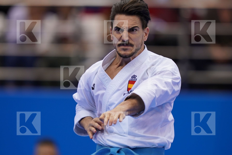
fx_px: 3866
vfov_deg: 2.3
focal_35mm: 600
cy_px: 78
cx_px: 116
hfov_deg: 3.4
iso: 500
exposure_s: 1/500
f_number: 2.8
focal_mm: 400
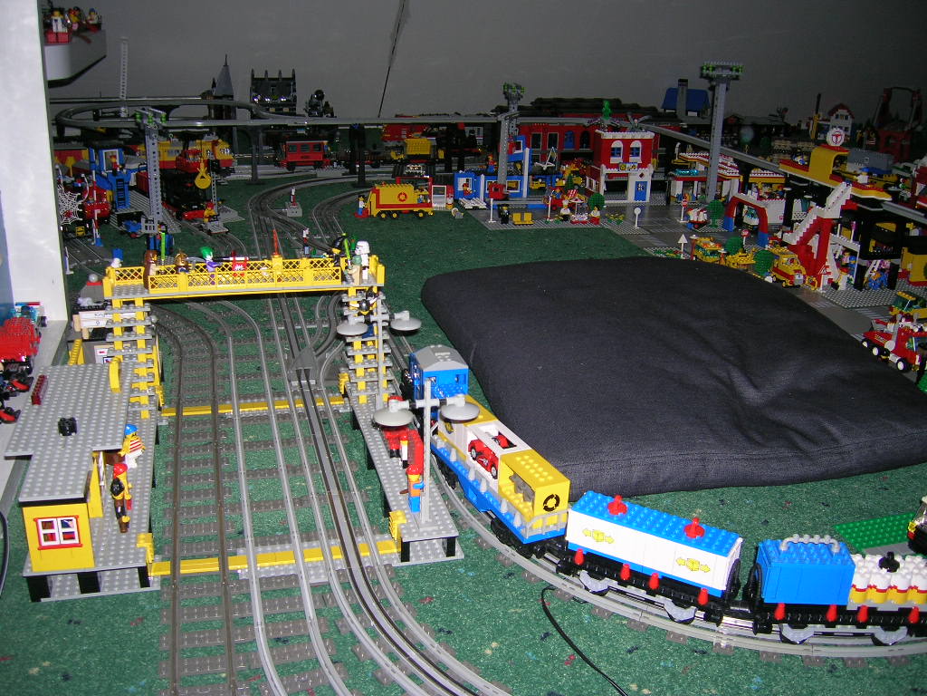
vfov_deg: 41.8
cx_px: 464
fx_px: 911
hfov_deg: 54.0
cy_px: 348
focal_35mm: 34
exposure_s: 1/60.1
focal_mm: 5.7
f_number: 2.9
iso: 50
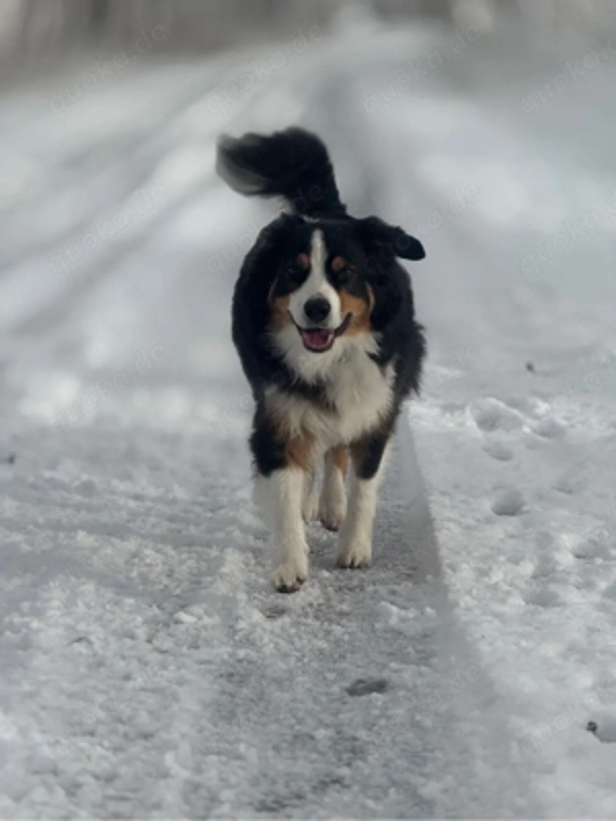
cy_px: 410
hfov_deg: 12.3
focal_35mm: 120
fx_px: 2847
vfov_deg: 16.4
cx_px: 308
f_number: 2.8
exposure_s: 1/1546
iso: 50
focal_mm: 15.66
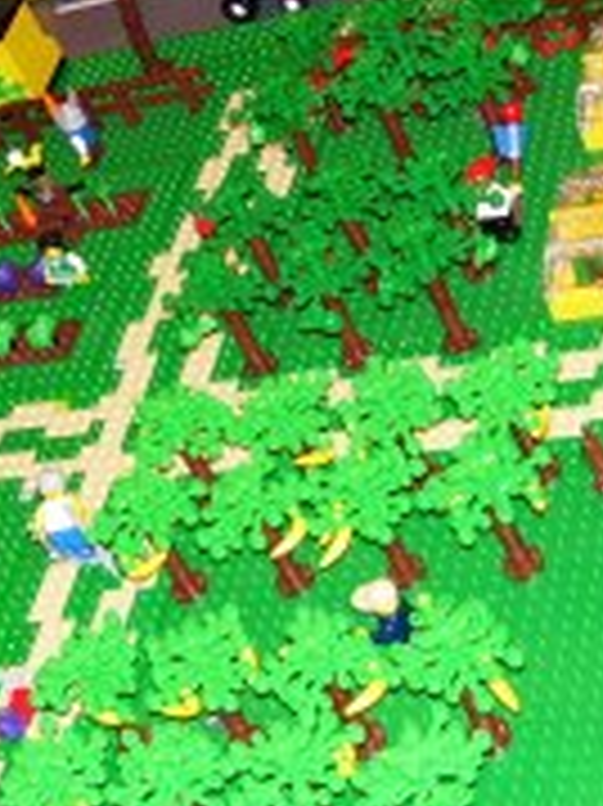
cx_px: -27
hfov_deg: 16.0
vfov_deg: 21.7
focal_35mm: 90
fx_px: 2093
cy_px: 311
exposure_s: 1/60
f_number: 2.7
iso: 80
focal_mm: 6
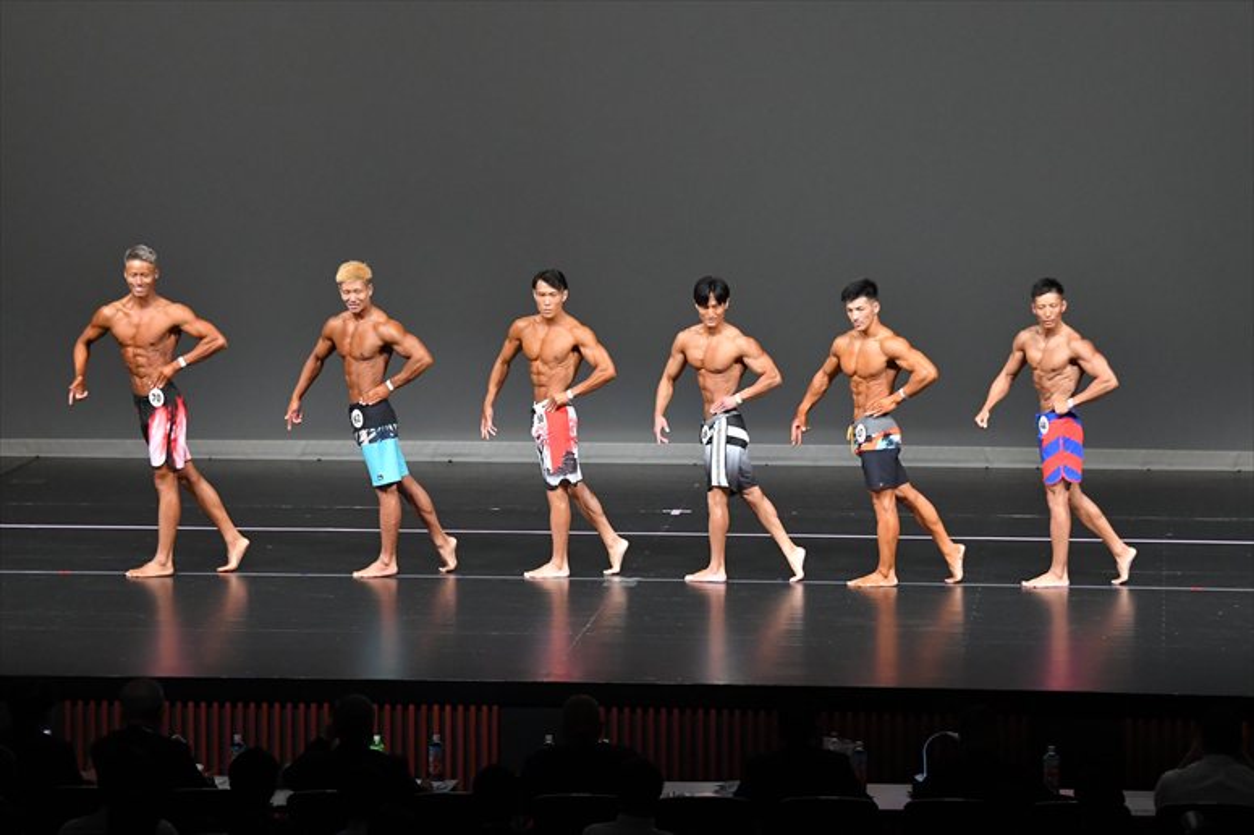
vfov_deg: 9.9
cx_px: 627
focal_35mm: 138
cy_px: 418
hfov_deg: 14.9
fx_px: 4805
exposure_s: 1/400
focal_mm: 92
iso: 4000
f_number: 5.6
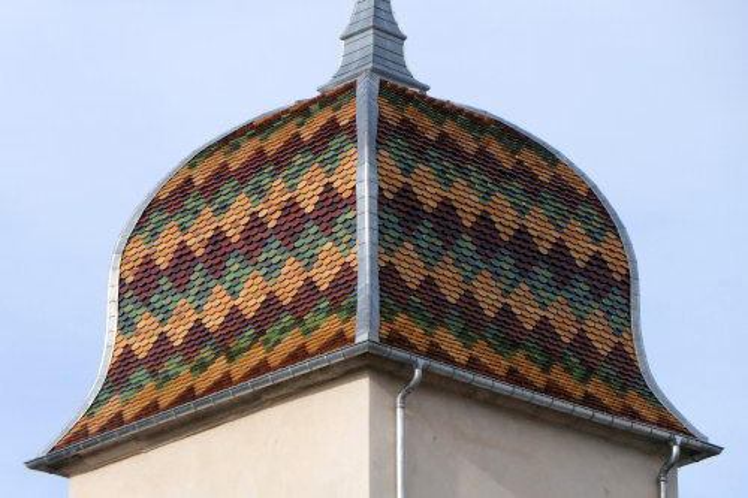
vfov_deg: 7.3
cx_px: 374
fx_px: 3884
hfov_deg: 11.0
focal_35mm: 187
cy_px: 249
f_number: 4.3
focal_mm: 68.4
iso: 125
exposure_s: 1/640
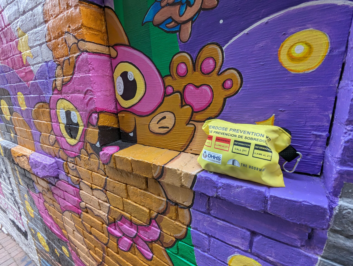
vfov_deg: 78.3
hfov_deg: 94.4
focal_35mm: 16
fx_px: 163
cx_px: 176
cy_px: 133
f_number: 2.2
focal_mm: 2.35
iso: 67
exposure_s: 1/202
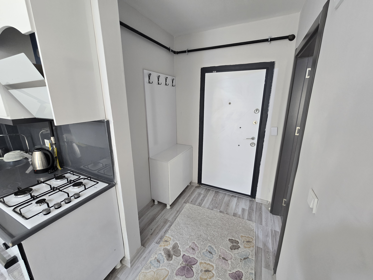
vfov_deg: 89.9
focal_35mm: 13
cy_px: 140
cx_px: 186
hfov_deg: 106.2
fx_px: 140
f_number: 2.2
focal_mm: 2.2
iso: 160
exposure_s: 1/100
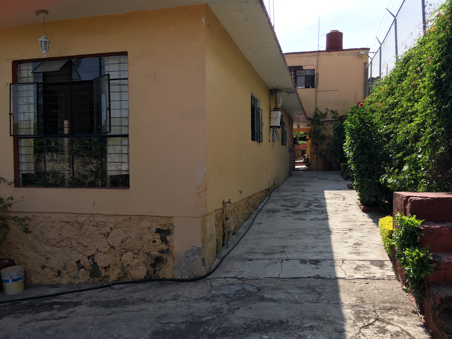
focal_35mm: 29
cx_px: 226
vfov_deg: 48.2
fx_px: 379
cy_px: 170
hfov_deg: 61.7
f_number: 2.2
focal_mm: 4.15
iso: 25
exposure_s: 1/739
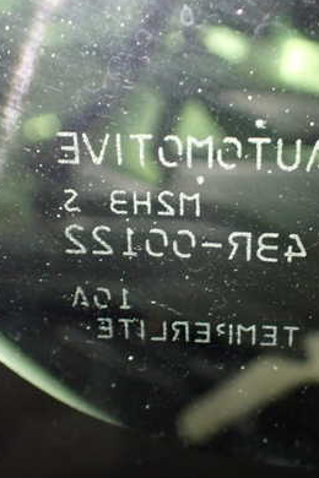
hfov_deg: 27.5
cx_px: 253
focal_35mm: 48
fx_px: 638
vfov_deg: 41.1
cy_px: 223
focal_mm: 5.4
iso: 800
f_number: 2.3
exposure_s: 1/40
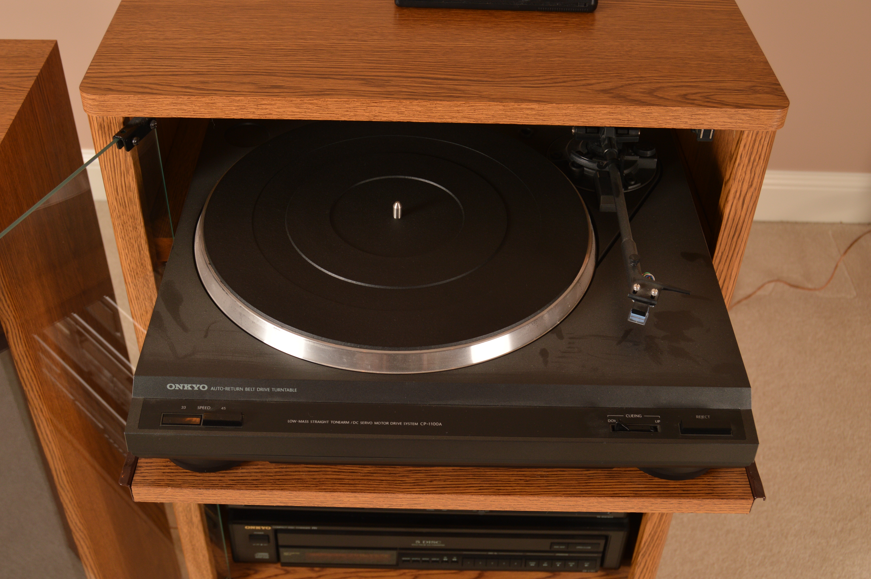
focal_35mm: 42
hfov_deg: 46.4
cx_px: 436
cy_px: 290
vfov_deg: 31.8
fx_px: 1015
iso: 200
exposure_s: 1/160
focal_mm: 28
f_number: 6.3
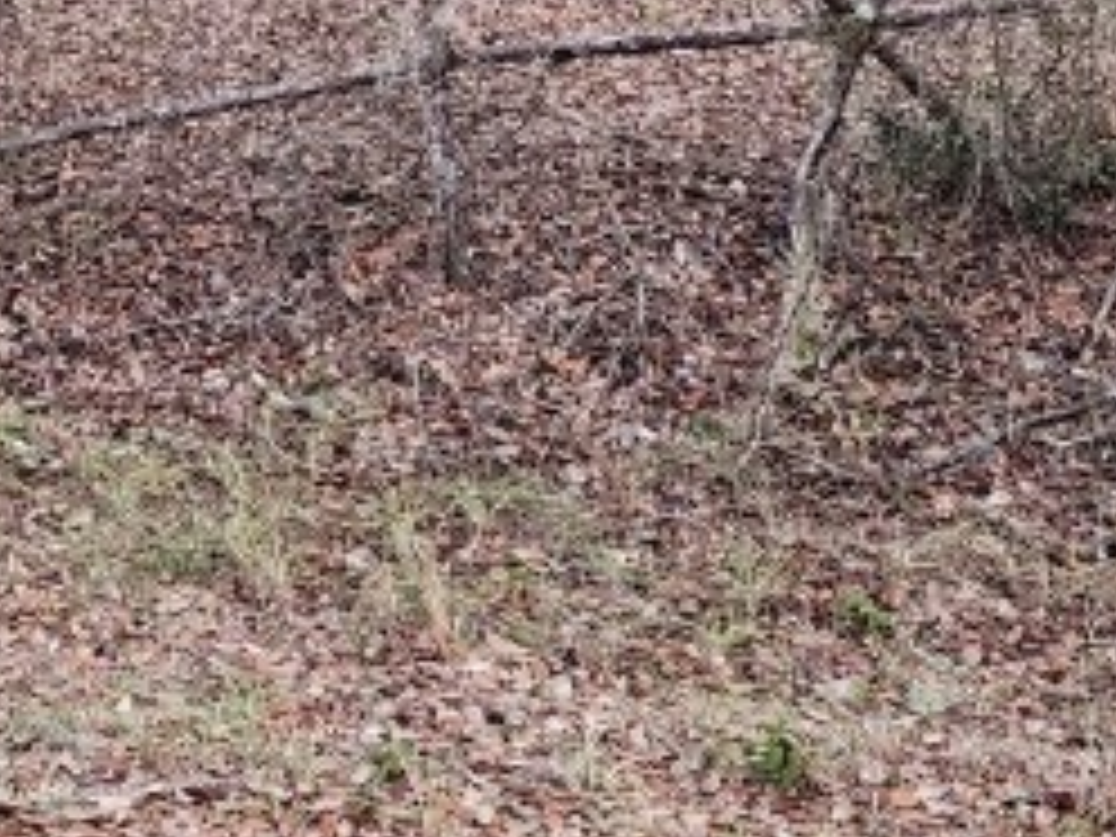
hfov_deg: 20.6
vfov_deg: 13.7
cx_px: 346
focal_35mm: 95
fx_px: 3063
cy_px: -724
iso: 125
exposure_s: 1/180
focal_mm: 6.4
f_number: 1.8
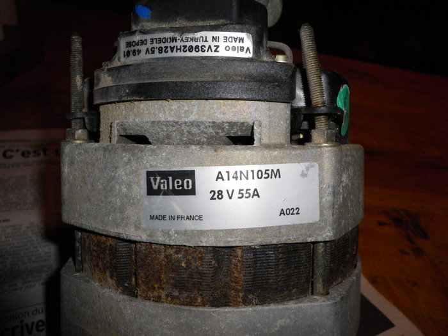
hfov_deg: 63.4
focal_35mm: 28
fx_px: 362
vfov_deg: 49.7
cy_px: 168
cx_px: 224
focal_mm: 4.9
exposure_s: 1/60
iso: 250
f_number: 7
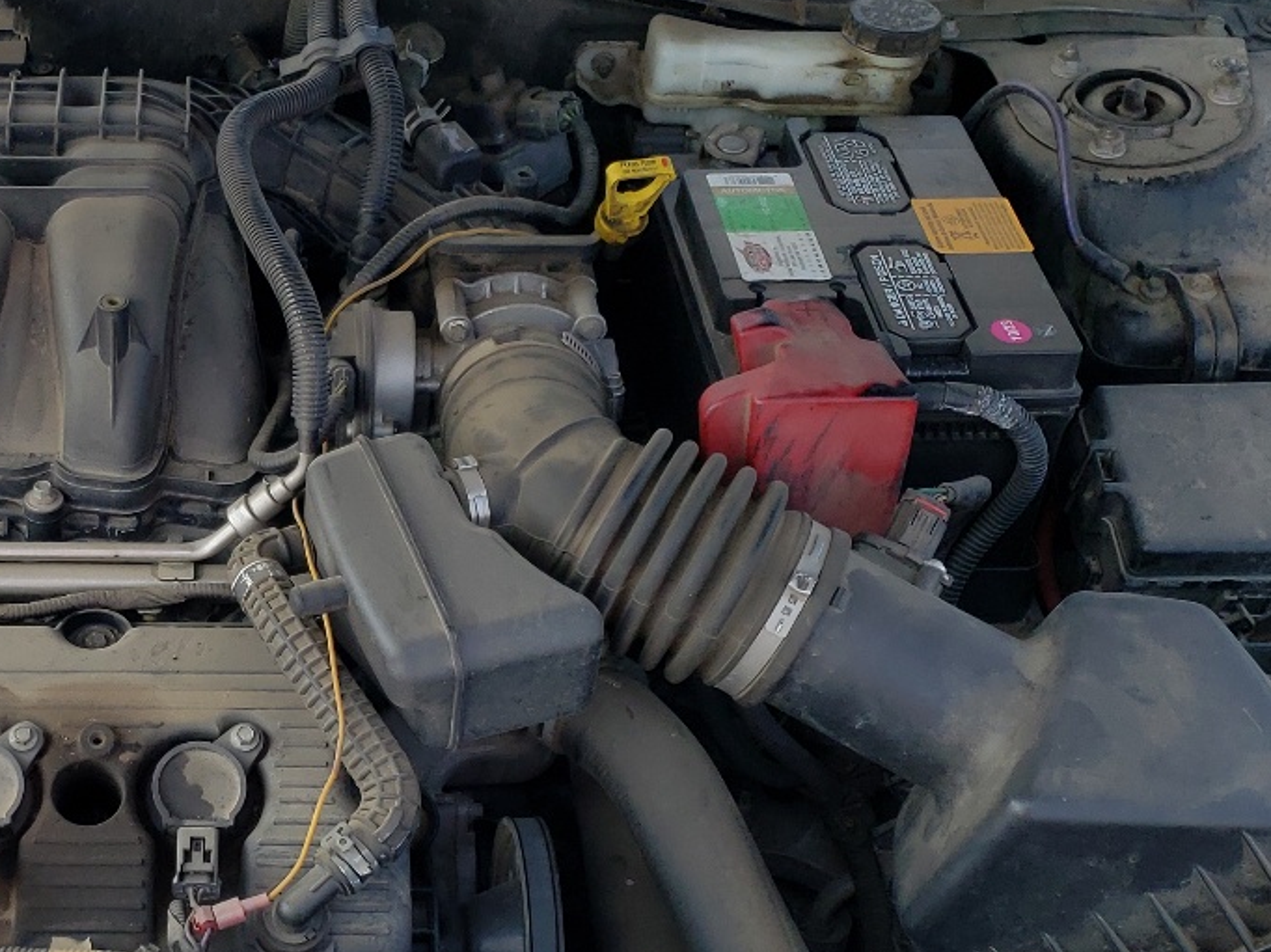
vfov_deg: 23.9
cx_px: 183
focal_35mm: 61
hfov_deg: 30.6
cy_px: 661
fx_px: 2239
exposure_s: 1/1111
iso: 50
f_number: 1.5
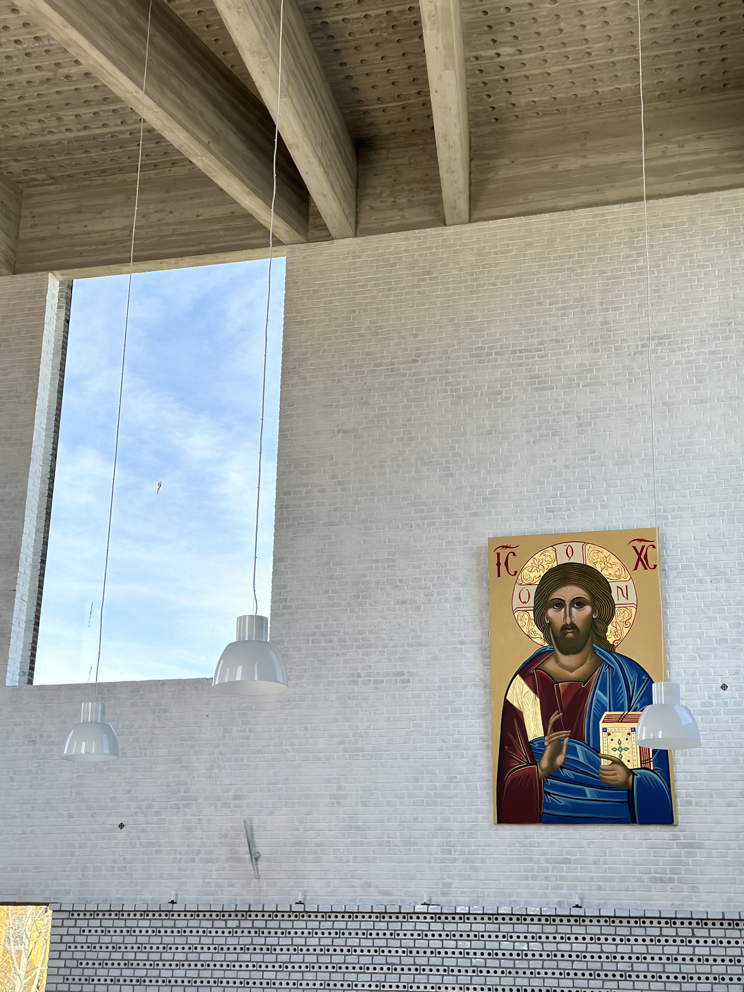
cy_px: 498
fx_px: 1404
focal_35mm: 49
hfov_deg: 29.7
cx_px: 376
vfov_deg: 38.9
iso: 80
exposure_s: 1/880
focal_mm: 6.86
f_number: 1.78
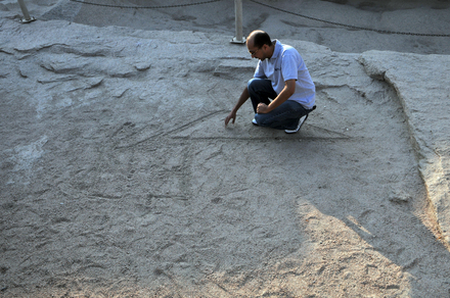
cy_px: 149
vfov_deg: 43.5
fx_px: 374
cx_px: 225
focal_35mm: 30
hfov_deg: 62.0
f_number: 13
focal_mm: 20
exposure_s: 1/250
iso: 200
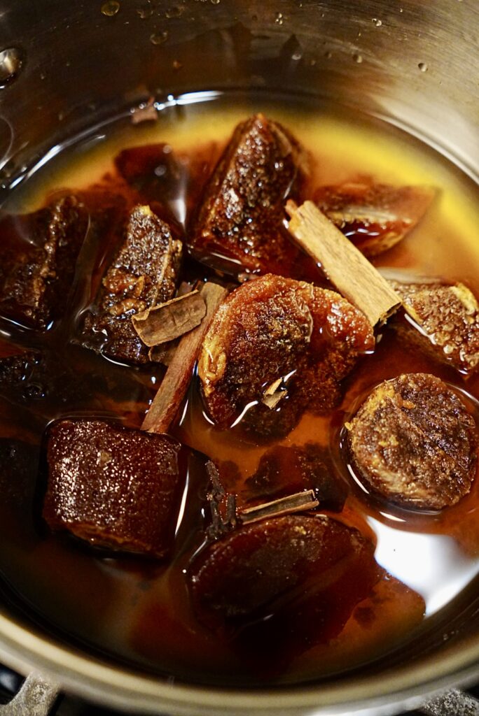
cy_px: 358
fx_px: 978
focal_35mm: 49
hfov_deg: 27.5
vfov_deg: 40.3
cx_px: 240
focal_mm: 32.7
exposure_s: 1/320
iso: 3200
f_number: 2.8
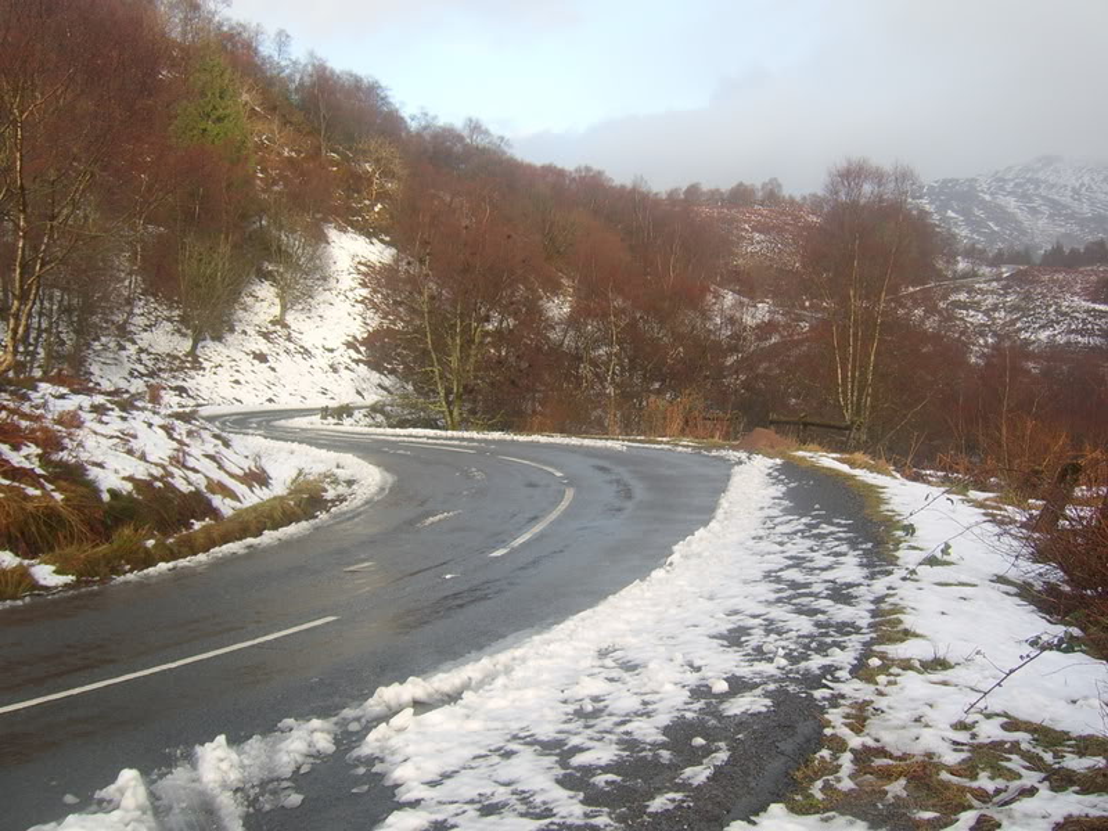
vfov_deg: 45.4
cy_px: 416
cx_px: 554
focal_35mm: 31
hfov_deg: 58.4
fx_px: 992
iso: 50
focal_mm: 8.13
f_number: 4
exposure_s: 1/136
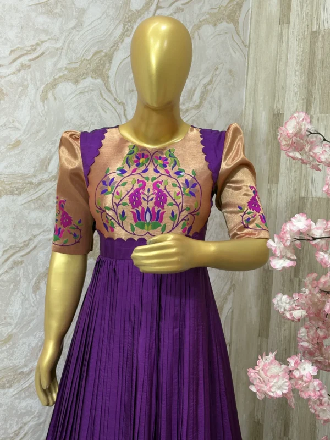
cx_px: 165
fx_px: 661
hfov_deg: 28.0
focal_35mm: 52
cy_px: 220
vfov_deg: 36.8
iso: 40
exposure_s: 1/50
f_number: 1.6
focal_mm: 6
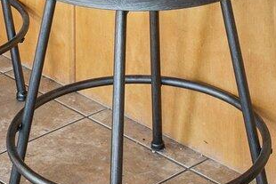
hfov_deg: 15.1
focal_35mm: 135
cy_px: -379
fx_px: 1038
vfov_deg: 8.4
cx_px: 93
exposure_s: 1/15
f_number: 8
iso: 320
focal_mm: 20.5
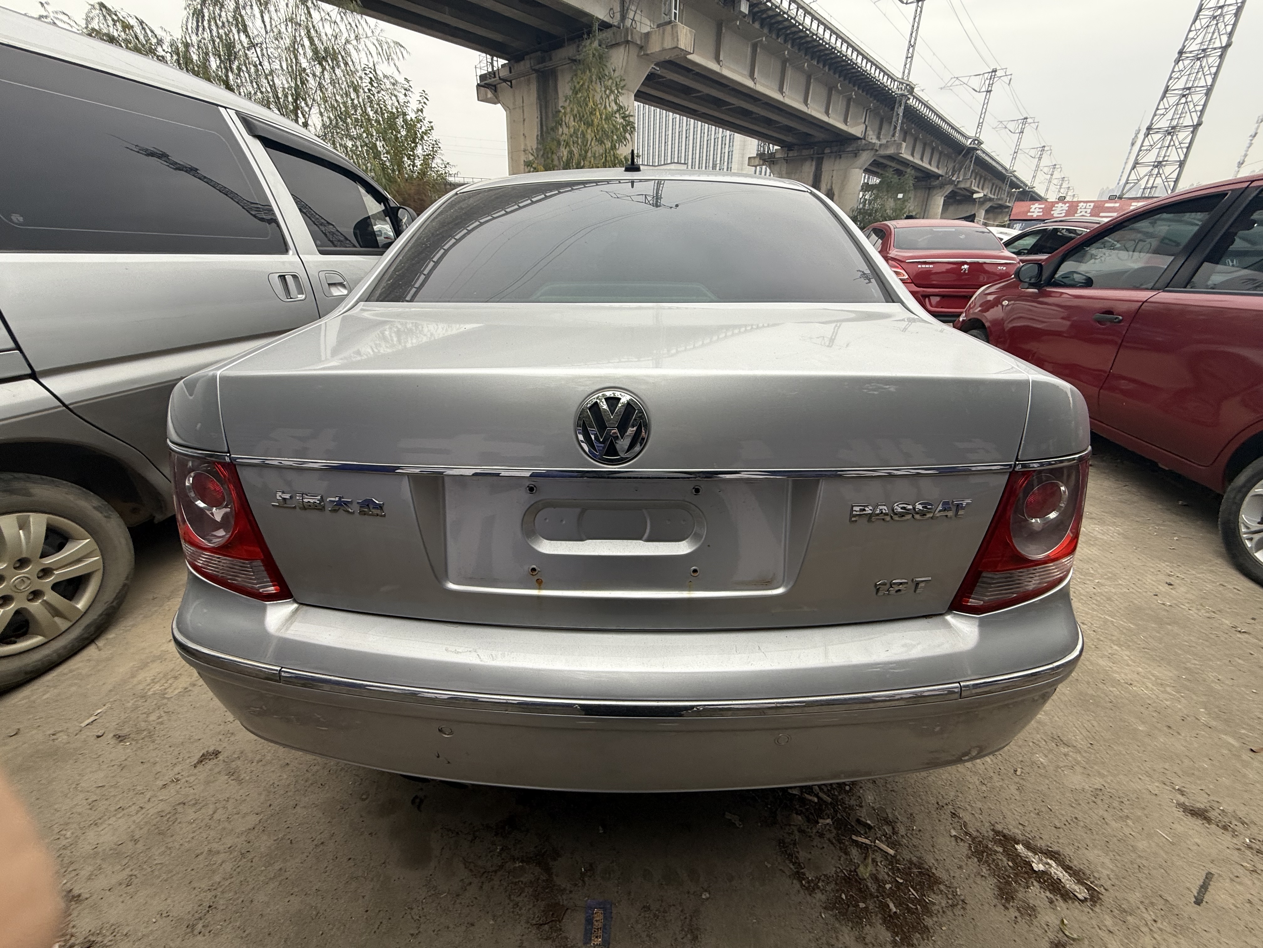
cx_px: 632
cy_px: 474
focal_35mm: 14
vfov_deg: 85.7
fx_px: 511
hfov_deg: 102.1
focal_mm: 2.22
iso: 50
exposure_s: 1/183
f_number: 2.2
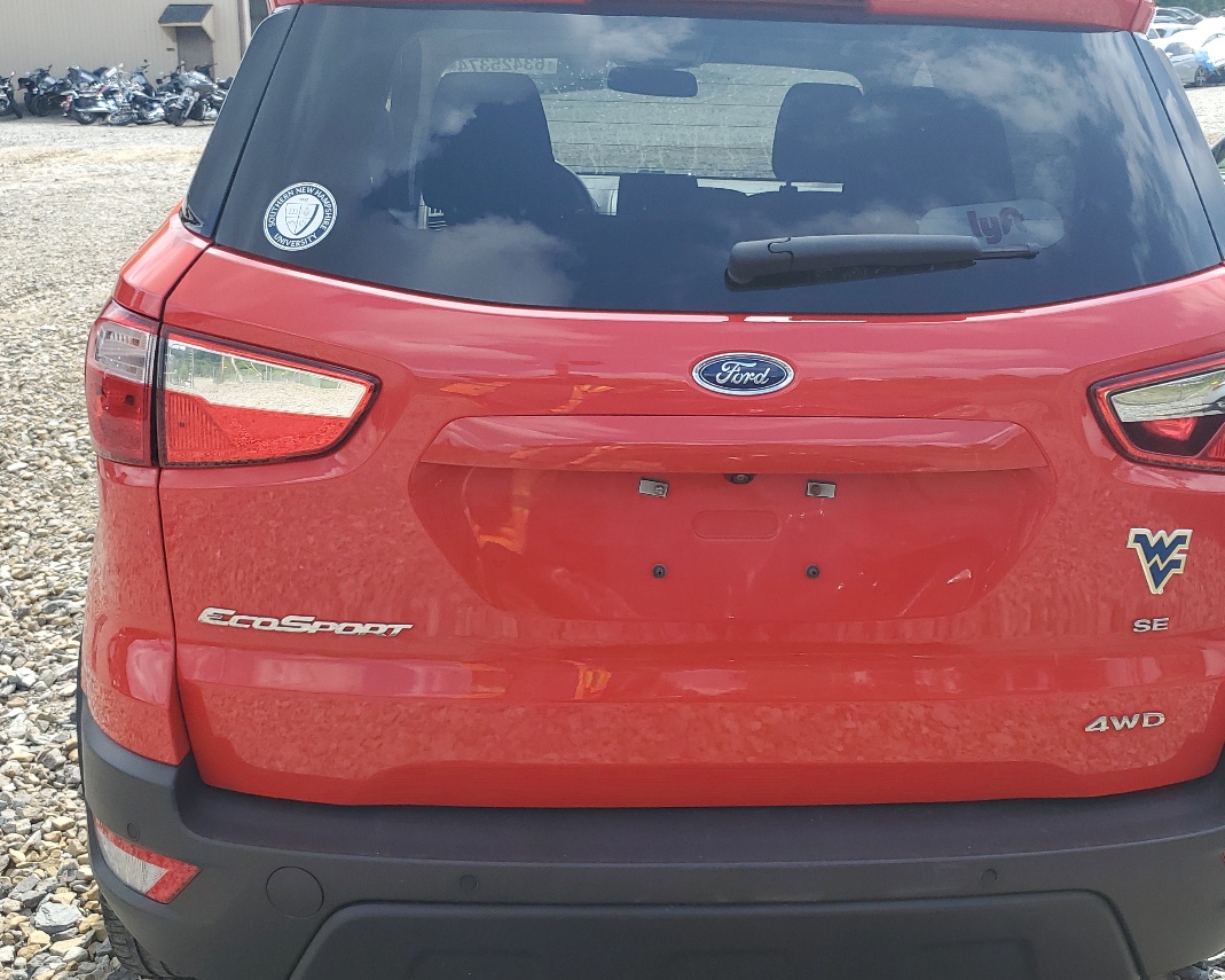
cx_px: 681
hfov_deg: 47.9
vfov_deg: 39.1
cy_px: 425
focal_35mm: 38
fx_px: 1378
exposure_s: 1/1429
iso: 50
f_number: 1.5
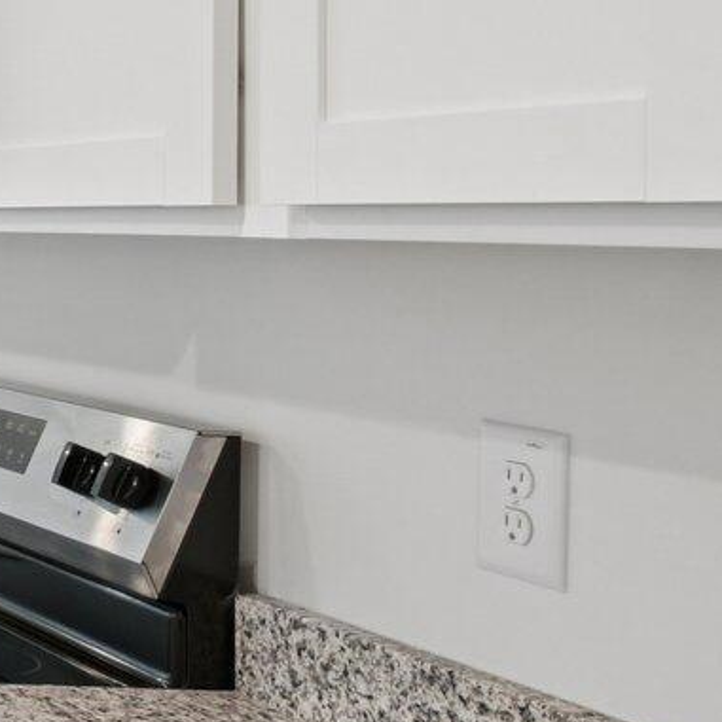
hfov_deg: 15.9
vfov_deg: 26.7
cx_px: -938
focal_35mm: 64
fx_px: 1510
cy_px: 217
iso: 400
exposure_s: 1/15
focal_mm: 14
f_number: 8
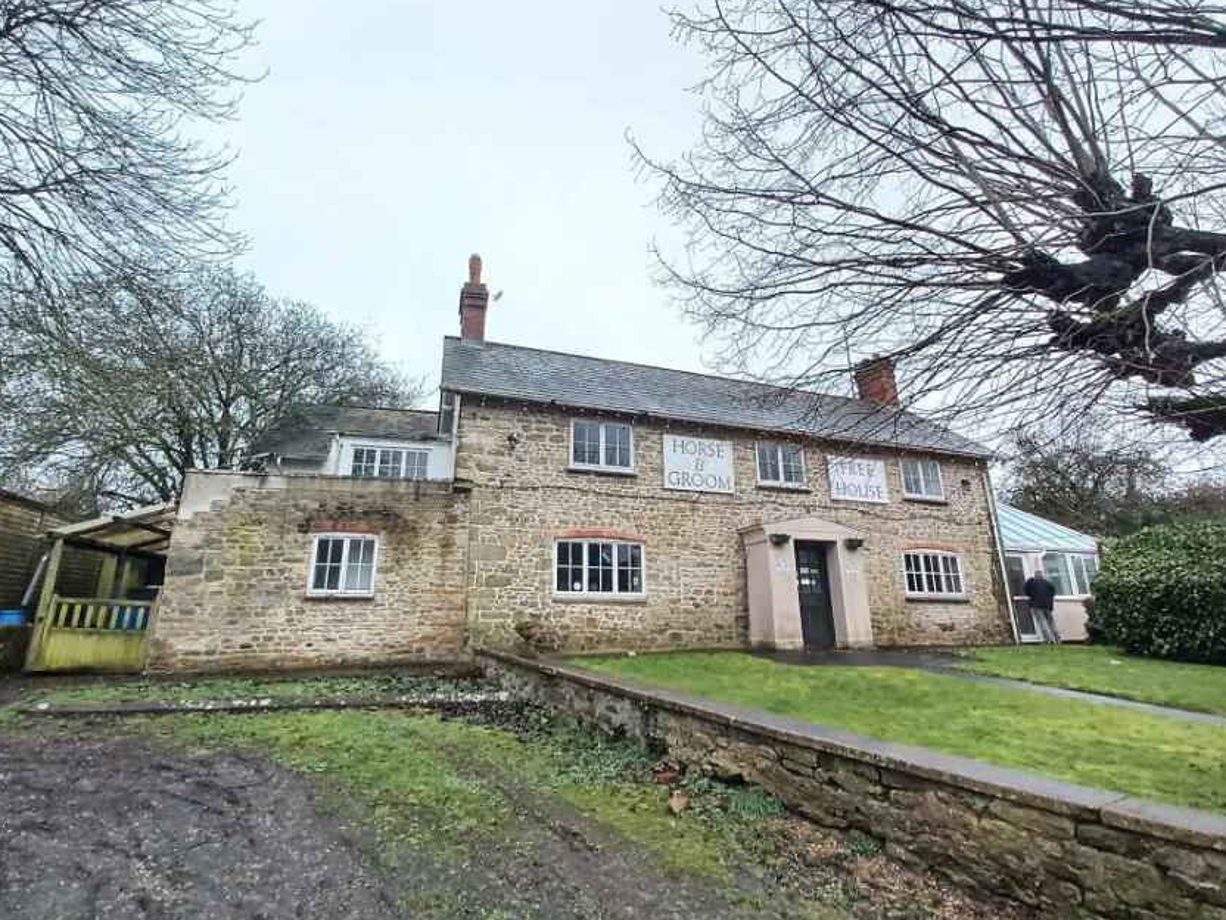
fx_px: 567
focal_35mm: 16
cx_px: 598
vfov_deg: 78.1
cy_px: 441
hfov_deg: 94.5
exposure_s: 1/50
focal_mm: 1.42
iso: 64
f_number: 2.2
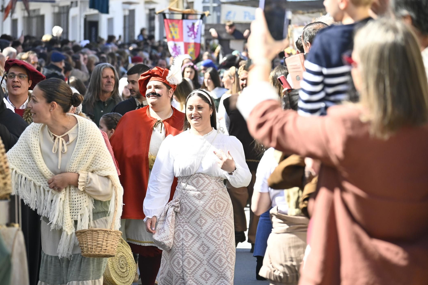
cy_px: 164
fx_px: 3091
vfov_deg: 5.3
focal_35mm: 260
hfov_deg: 7.9
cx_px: 179
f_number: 5.6
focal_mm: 140
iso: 320
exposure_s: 1/500
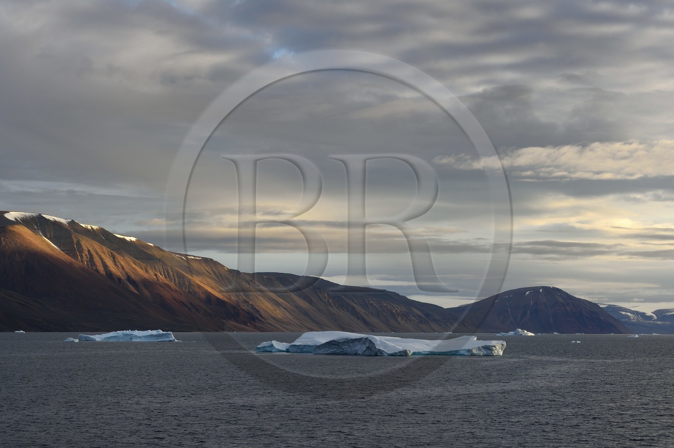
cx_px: 337
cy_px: 224
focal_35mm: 75
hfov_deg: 27.0
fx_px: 1403
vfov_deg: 18.2
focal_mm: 75
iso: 400
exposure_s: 1/320
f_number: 10
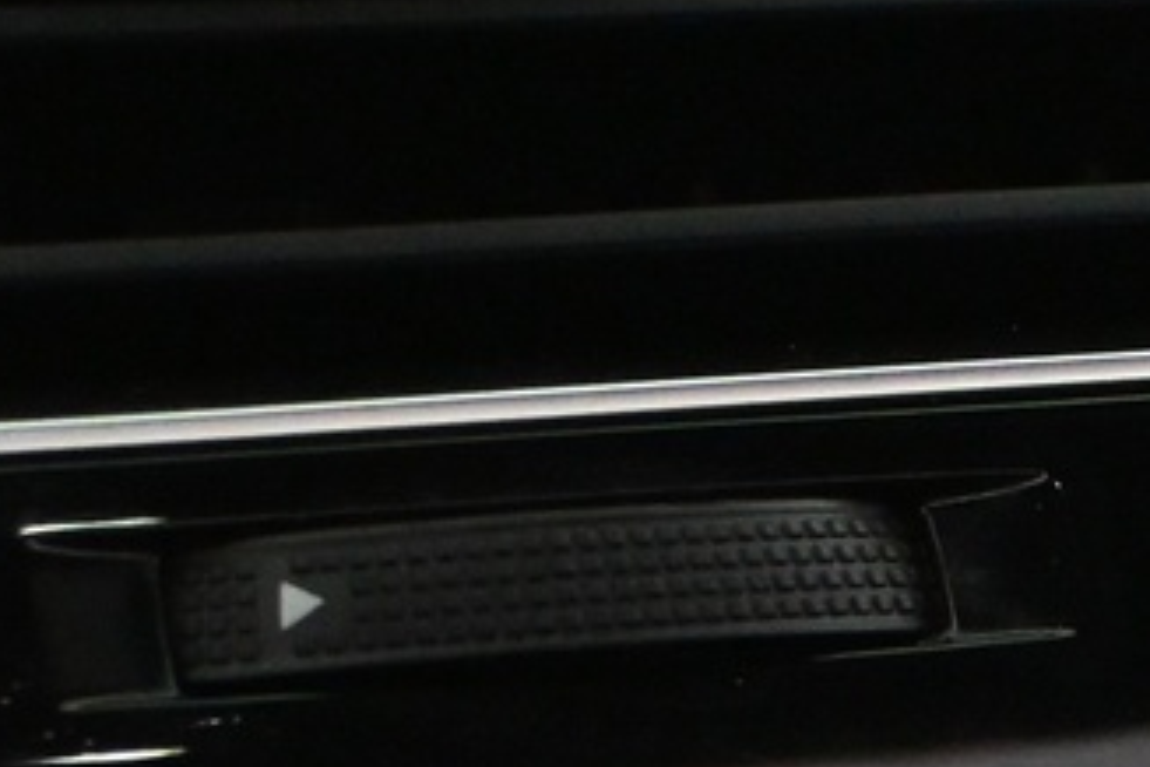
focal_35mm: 253
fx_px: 8081
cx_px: 2012
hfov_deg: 7.9
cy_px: 1629
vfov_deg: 5.3
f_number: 5
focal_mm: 34
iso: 5000
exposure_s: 1/60
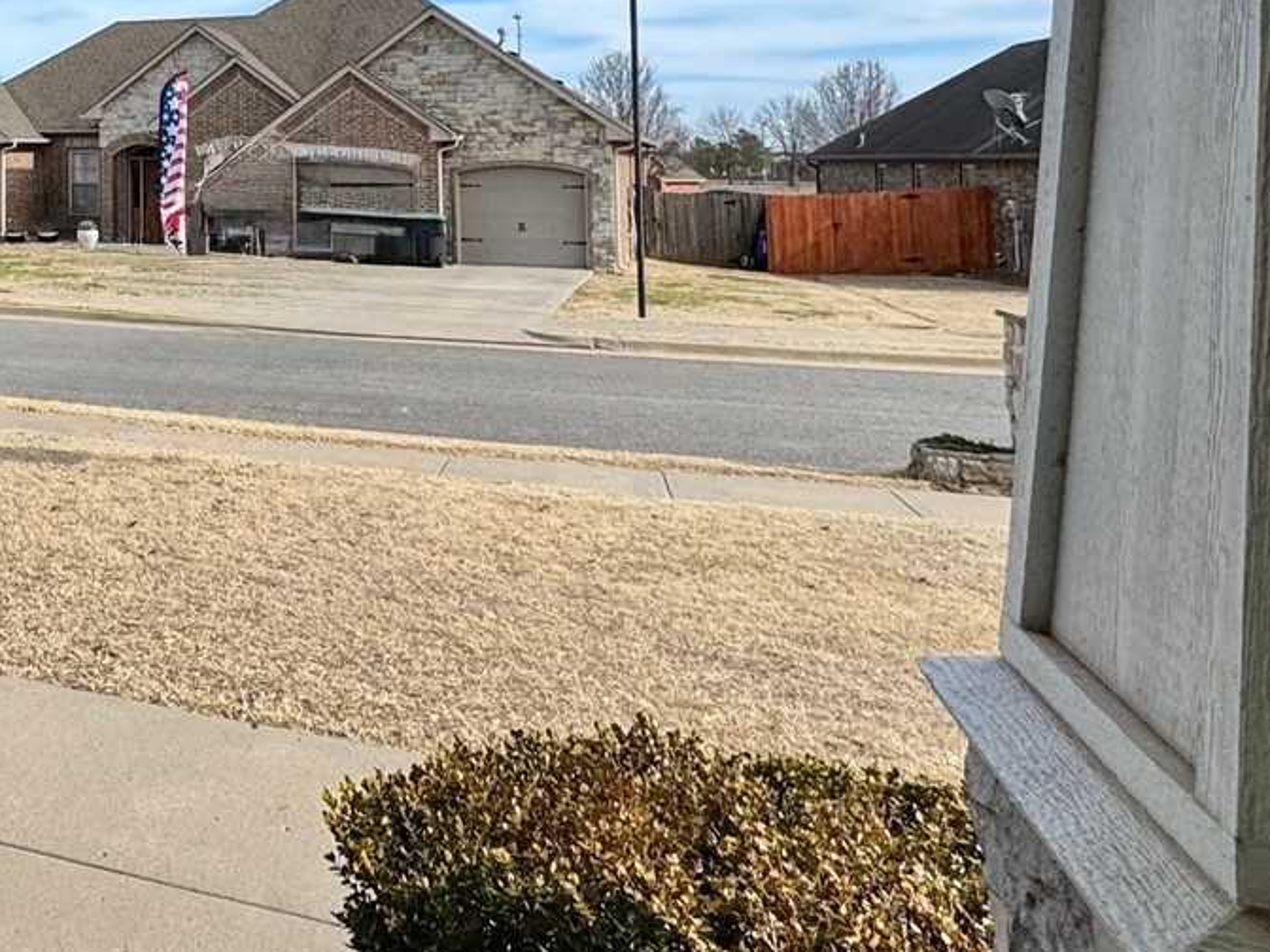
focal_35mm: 40
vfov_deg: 33.6
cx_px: -183
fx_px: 1468
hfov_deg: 37.6
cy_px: 57
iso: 50
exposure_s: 1/2494
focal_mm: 2.22
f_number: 2.2
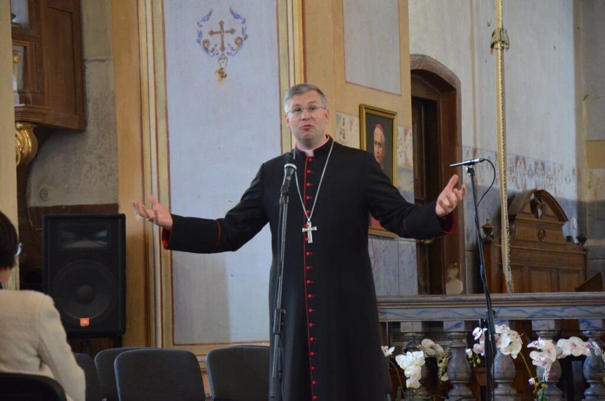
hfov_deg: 13.1
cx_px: 302
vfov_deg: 8.7
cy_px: 200
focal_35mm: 158
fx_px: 2641
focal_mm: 105
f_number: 5.6
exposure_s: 1/30
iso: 1800
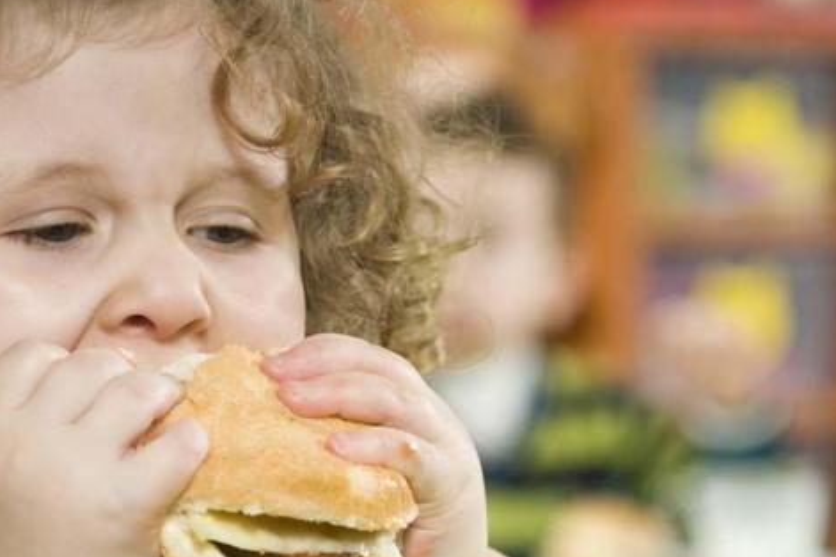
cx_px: 395
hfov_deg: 11.1
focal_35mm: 186
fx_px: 4319
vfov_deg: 7.4
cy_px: 414
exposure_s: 1/200
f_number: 2.8
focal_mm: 70
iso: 125
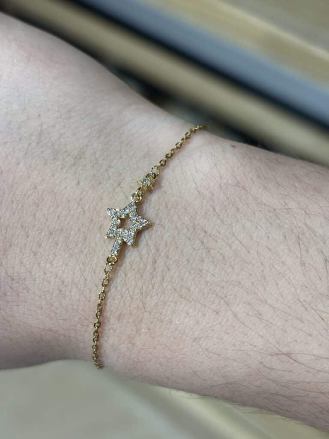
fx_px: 659
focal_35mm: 52
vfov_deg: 36.8
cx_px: 164
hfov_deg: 28.0
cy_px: 220
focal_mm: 5.96
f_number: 1.6
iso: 50
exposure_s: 1/100
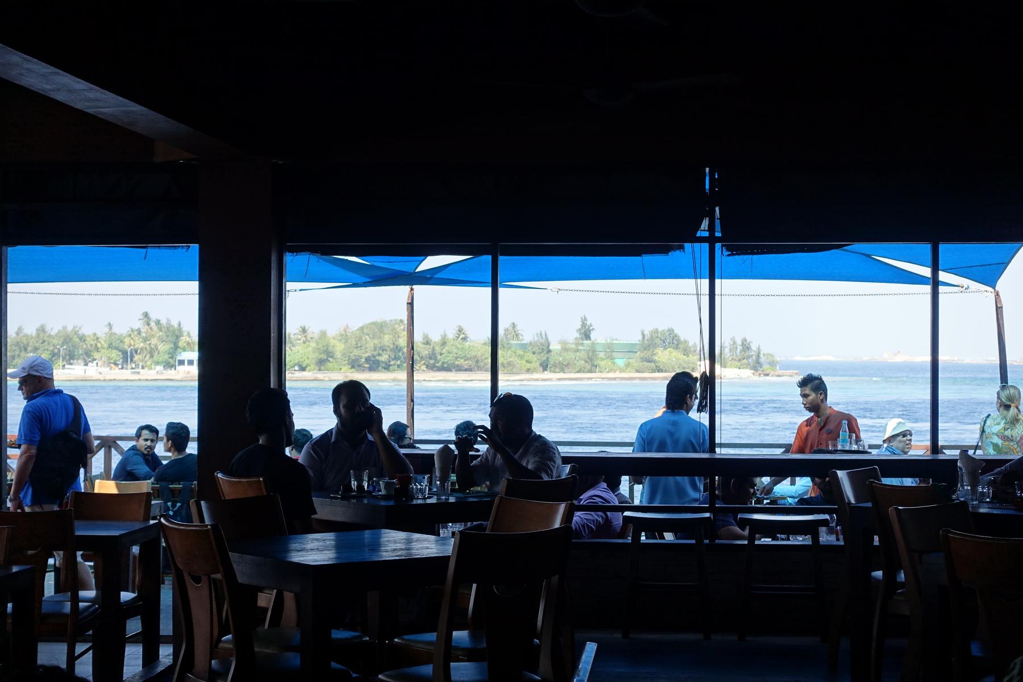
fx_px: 1989
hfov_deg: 28.8
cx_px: 512
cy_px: 341
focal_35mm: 70
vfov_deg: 19.5
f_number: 4
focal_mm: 25.61
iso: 125
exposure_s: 1/160
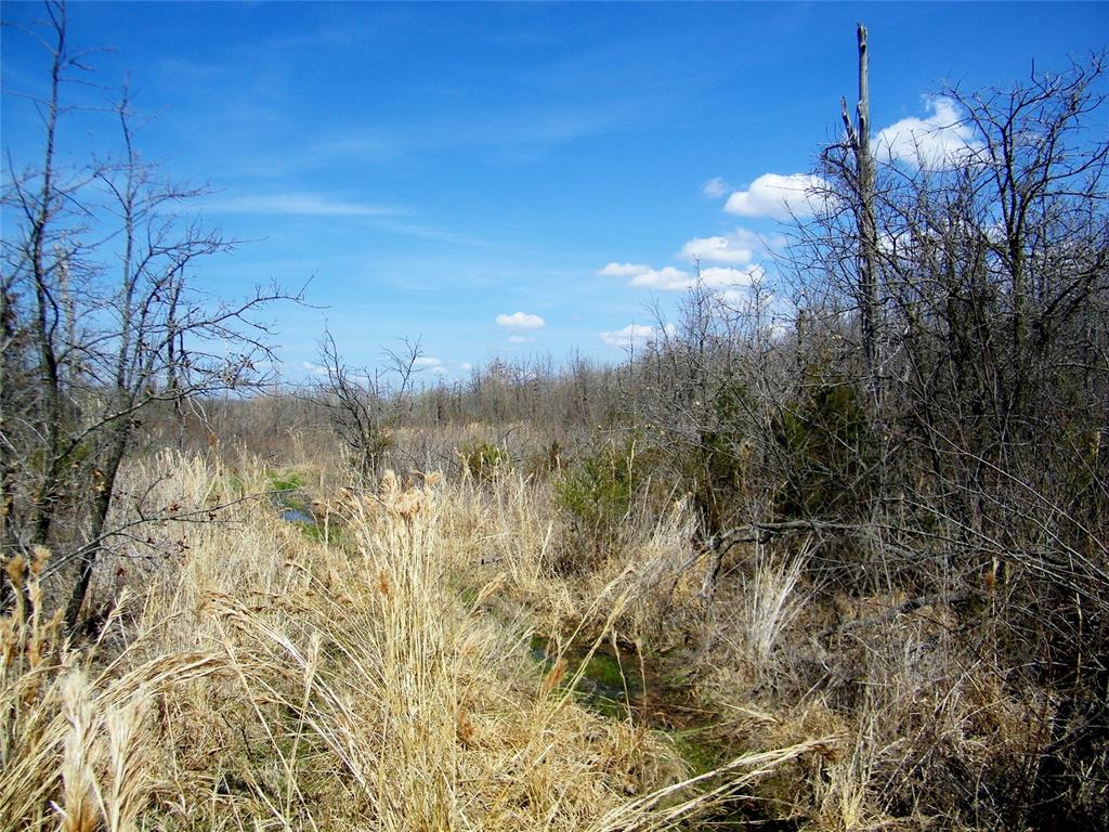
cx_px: 554
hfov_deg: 63.4
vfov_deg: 49.7
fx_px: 897
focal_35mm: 28
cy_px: 416
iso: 80
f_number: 7
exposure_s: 1/320
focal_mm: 5
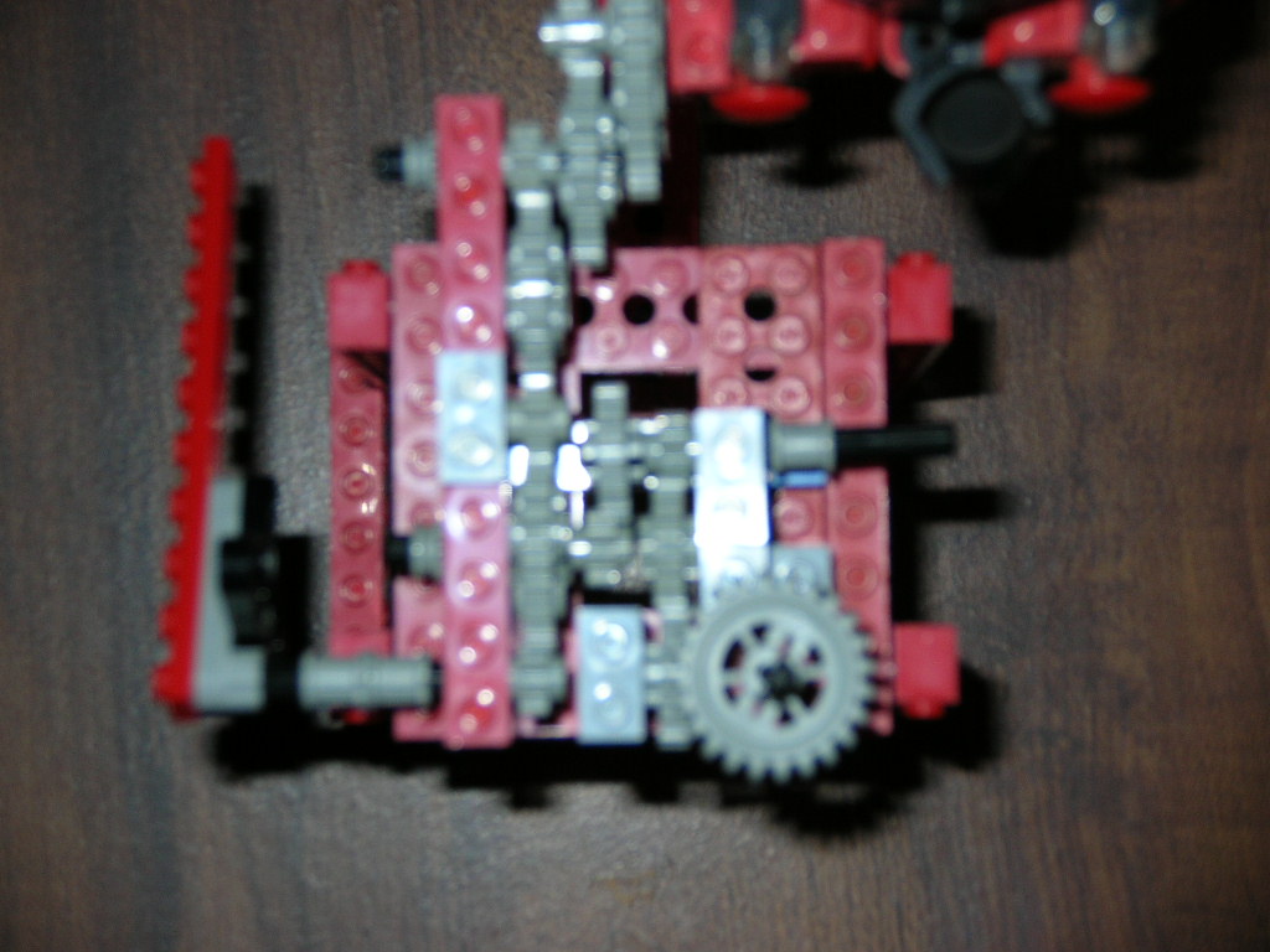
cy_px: 476
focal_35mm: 109
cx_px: 635
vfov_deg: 13.6
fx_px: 3999
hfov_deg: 18.0
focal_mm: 17.9
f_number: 3.5
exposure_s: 1/120
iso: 50
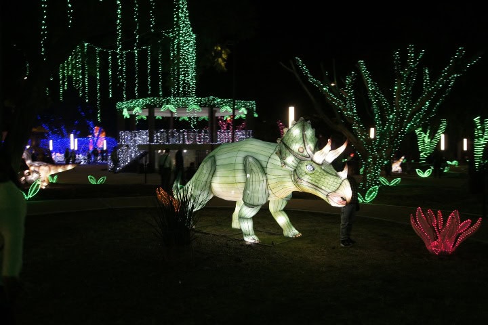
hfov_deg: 61.9
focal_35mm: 30
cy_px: 162
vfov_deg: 43.6
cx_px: 244
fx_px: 407
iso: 400
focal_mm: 20
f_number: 5.6
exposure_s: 1/30
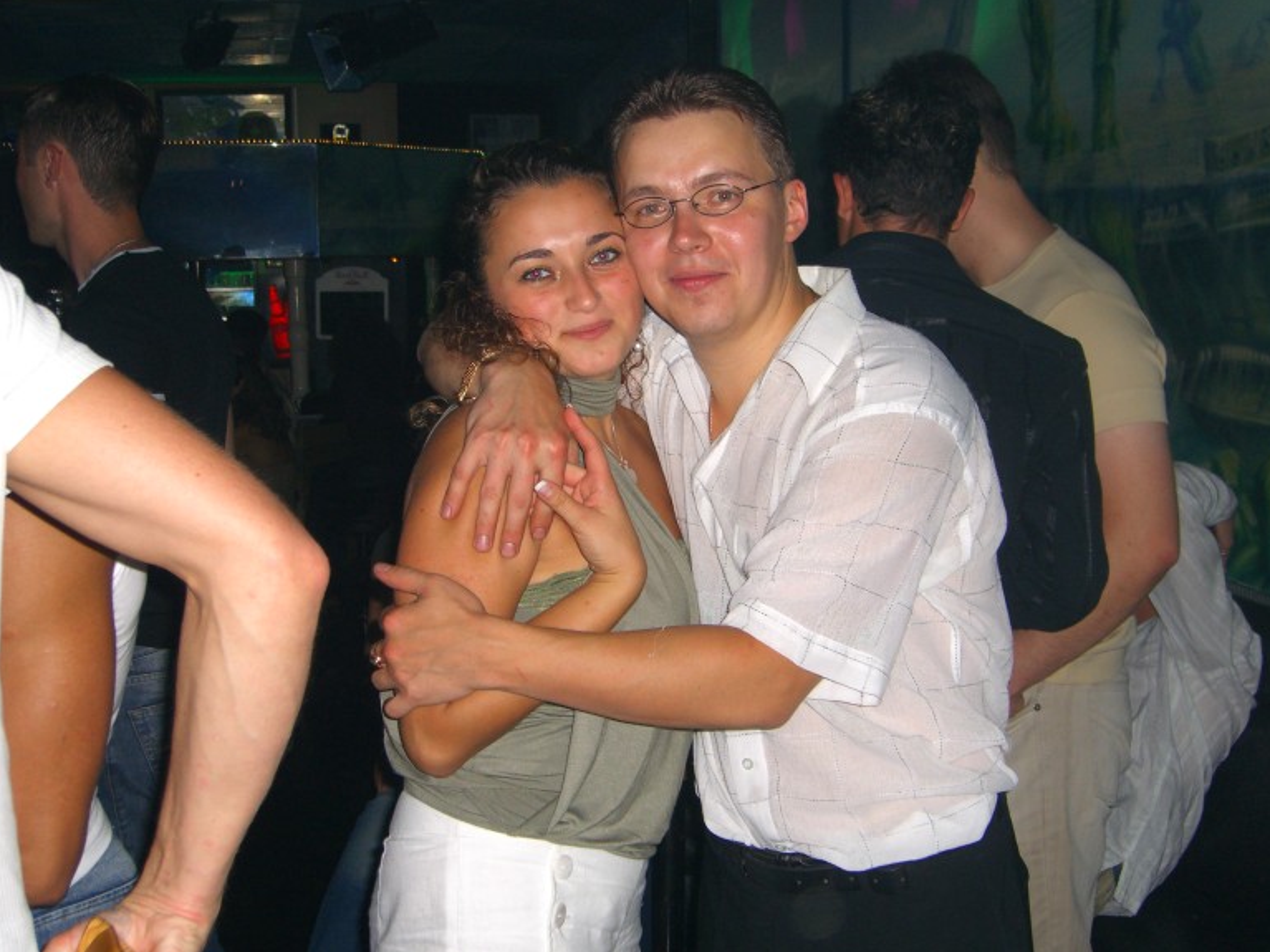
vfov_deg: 30.3
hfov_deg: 39.7
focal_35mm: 48
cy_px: 460
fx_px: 1761
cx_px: 621
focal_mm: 9.5
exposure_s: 1/60
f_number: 3.1
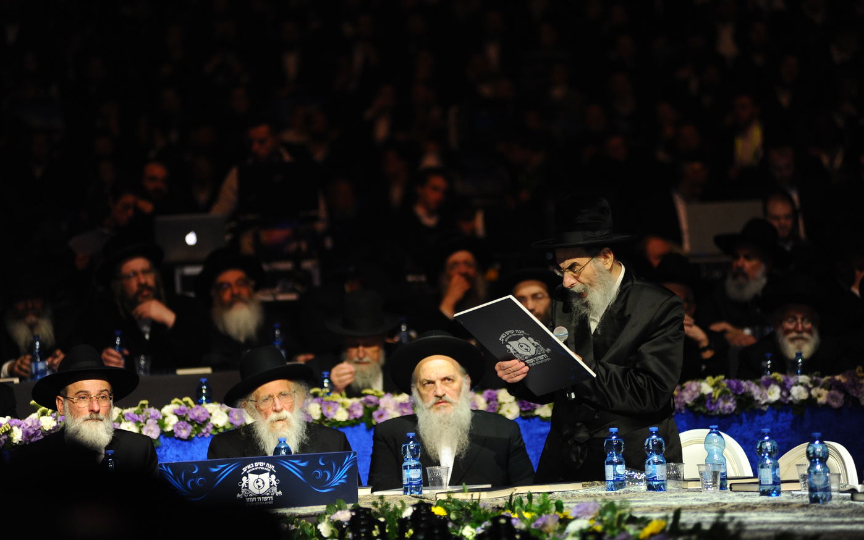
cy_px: 273
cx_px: 432
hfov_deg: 10.3
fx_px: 4804
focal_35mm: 204
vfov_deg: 6.4
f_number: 2.8
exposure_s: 1/160
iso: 1600
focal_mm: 200
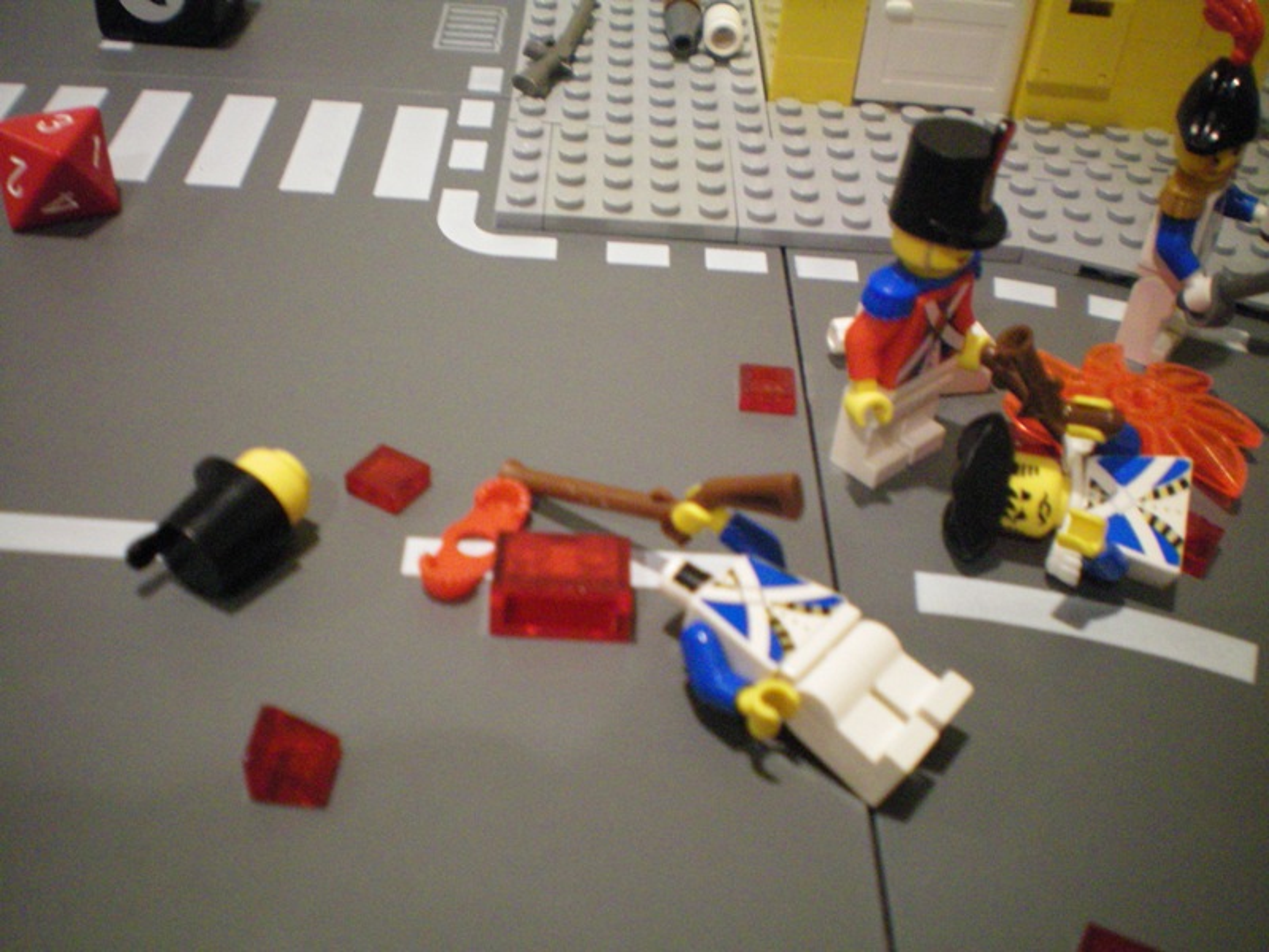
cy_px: 476
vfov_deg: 37.7
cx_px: 634
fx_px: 1393
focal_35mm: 38
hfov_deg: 49.0
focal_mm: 6.3
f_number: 3.1
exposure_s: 1/20
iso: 400
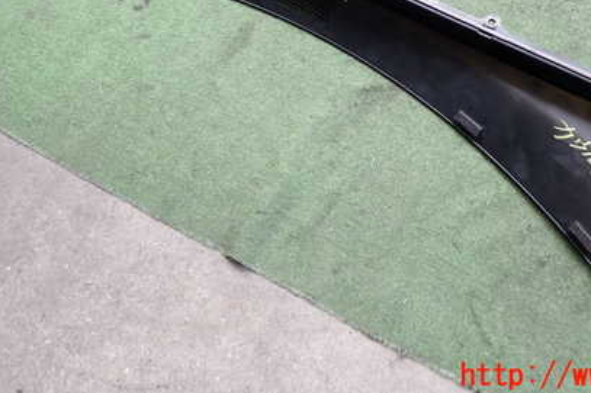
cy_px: 68
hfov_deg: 42.6
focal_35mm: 46
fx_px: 755
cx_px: 353
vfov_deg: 28.5
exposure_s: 1/125
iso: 200
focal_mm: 5.4
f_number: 2.3
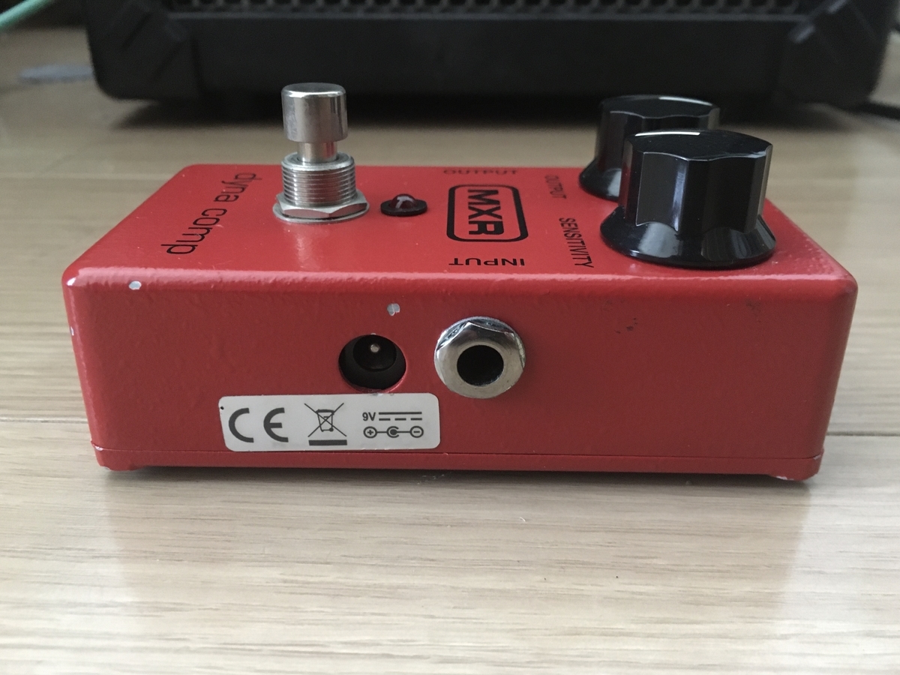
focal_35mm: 29
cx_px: 450
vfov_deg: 48.2
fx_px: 754
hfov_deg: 61.7
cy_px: 338
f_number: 2.2
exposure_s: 1/15
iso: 500
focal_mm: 4.15
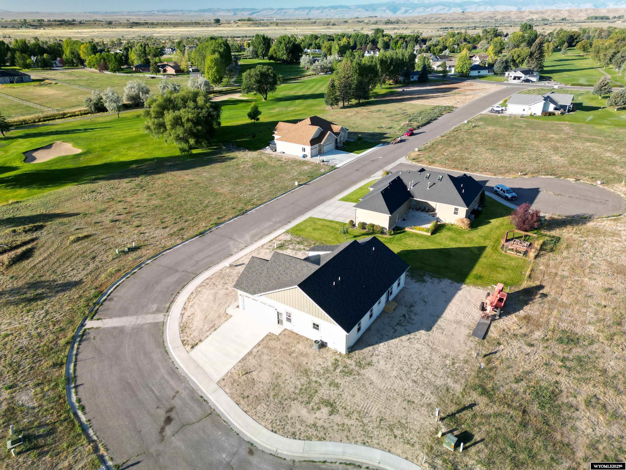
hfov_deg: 71.6
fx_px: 434
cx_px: 313
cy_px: 235
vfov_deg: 56.8
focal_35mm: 24
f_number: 1.7
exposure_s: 1/640
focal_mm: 6.72
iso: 120
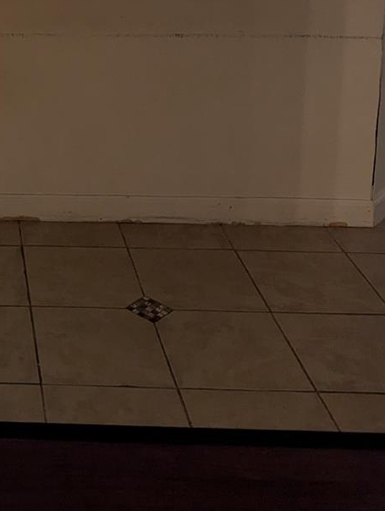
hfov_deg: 21.9
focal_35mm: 61
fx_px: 902
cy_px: -80
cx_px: -102
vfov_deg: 28.2
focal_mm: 6.81
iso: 1232
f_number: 1.85
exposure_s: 1/120
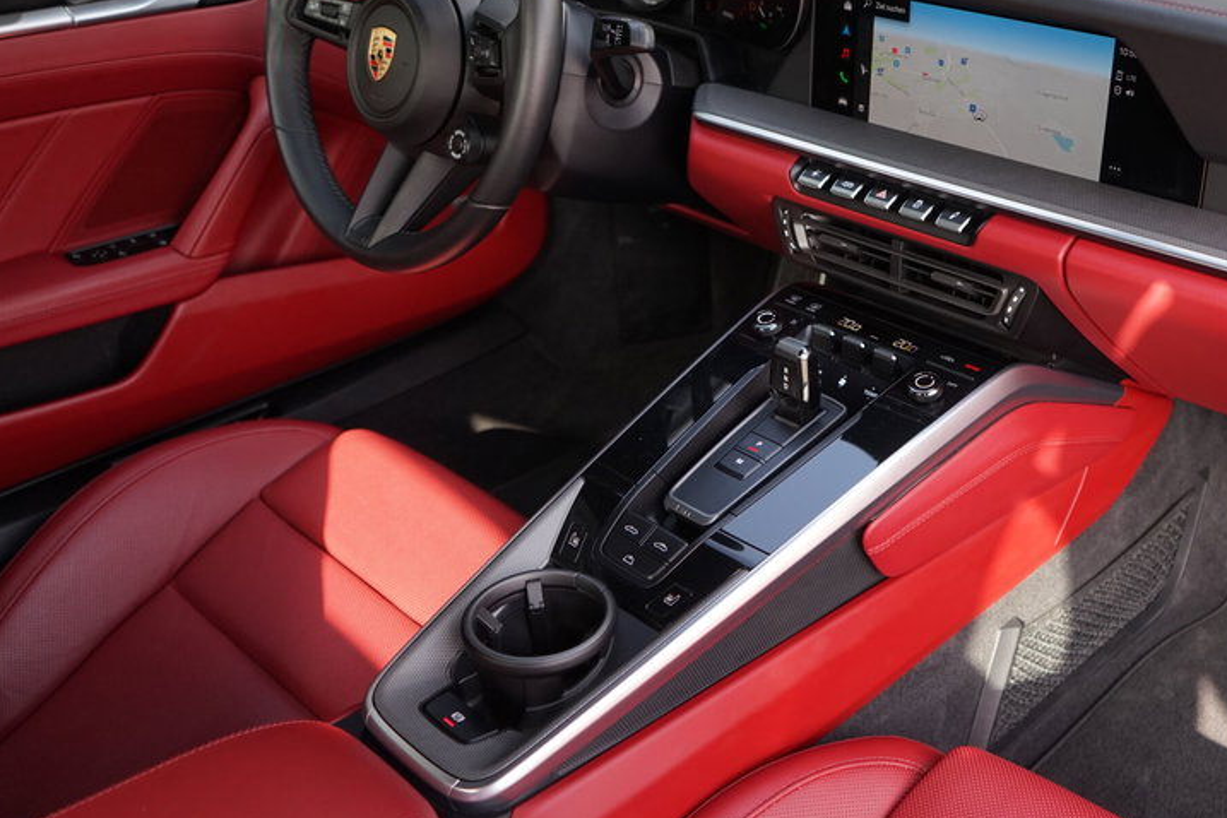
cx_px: 808
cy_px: 259
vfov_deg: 33.1
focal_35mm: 40
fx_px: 1363
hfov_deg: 47.7
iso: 640
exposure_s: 1/160
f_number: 4
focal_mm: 28
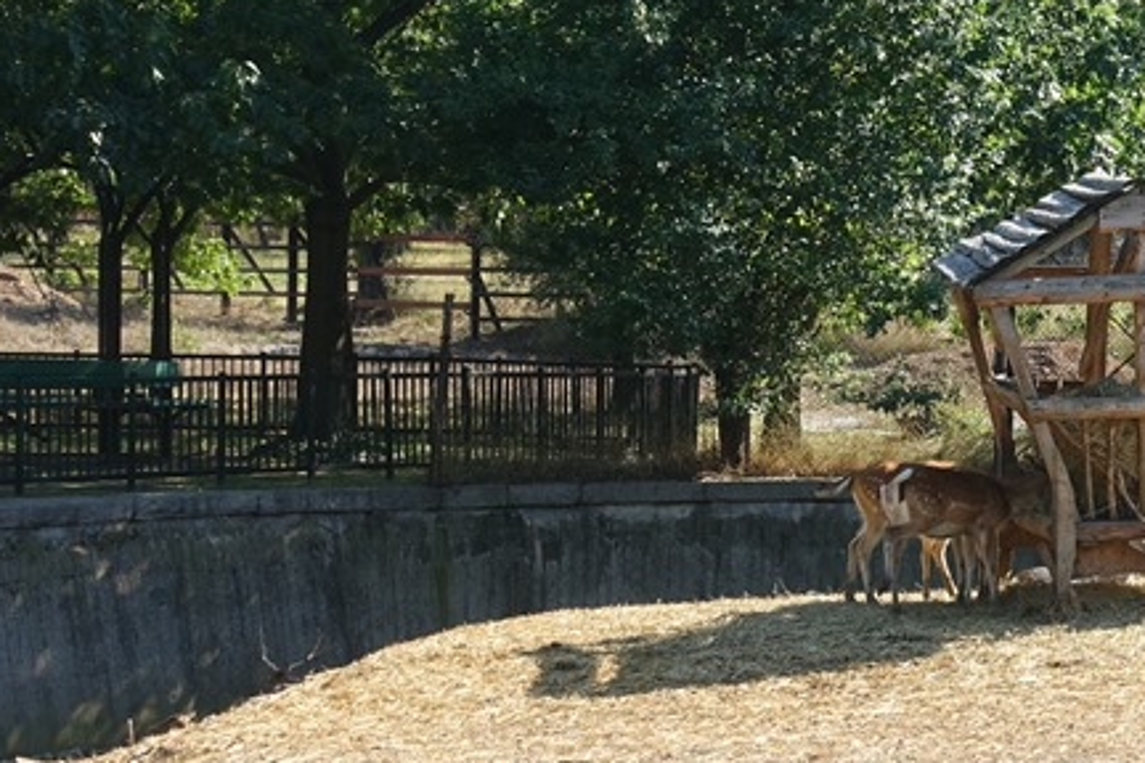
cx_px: 1291
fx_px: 5279
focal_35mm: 166
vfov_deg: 8.3
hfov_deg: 12.2
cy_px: 449
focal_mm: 25.7
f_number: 5.6
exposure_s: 1/125
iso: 125
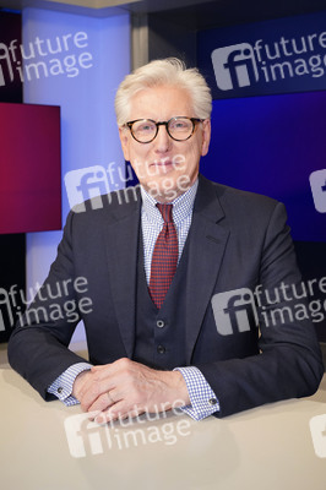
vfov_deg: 50.7
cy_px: 245
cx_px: 163
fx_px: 517
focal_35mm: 38
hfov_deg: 35.0
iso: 2000
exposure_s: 1/125
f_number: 5.6
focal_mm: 38
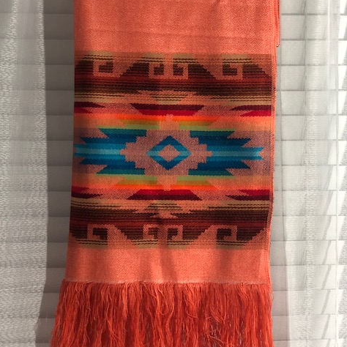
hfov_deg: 27.7
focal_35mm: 62
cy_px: 118
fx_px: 703
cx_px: 174
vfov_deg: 27.6
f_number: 2.4
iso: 160
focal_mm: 6
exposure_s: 1/20
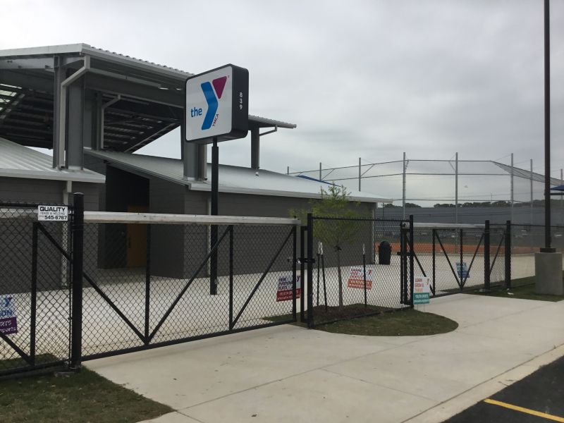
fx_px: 505
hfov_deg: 58.4
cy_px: 212
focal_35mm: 31
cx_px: 282
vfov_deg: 45.4
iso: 25
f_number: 2.4
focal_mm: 3.3
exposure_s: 1/1698
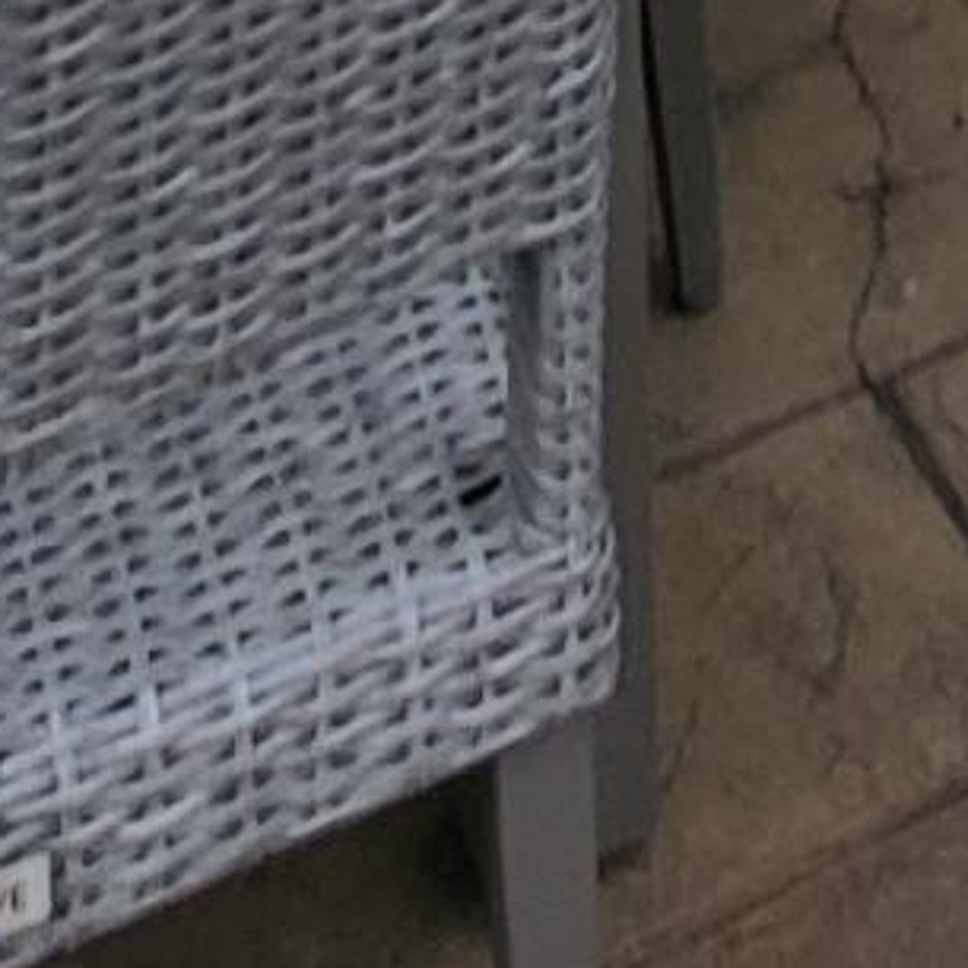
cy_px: -2358
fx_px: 3575
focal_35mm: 113
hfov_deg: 14.5
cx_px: 1416
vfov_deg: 9.5
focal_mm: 1.74
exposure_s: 1/671
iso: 32
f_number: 2.2
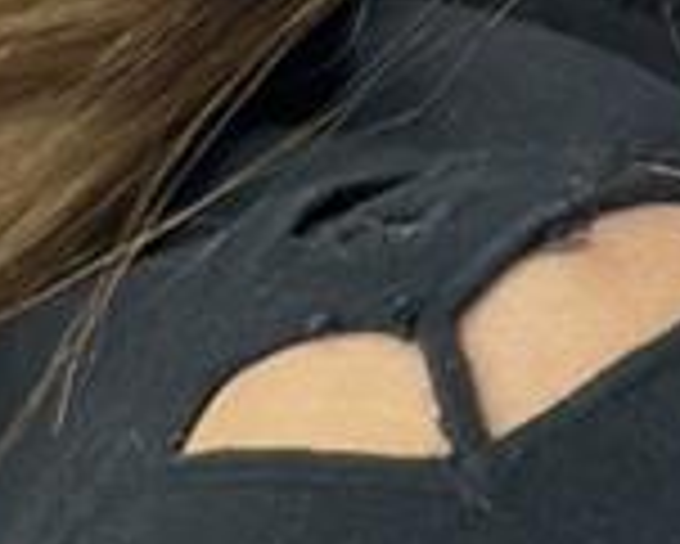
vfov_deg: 2.9
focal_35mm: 496
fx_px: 9989
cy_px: 3084
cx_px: 203
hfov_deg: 3.9
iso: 64
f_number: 1.78
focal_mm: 6.86
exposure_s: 1/100
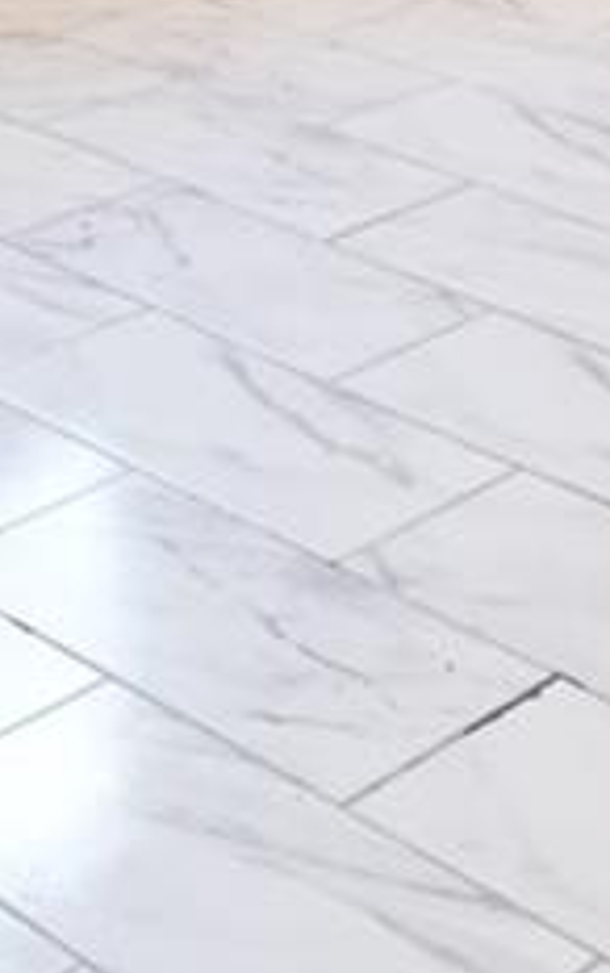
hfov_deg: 12.5
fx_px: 2788
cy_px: -743
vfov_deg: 16.7
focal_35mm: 105
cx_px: 330
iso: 800
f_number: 3.5
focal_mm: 10
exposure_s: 1/60
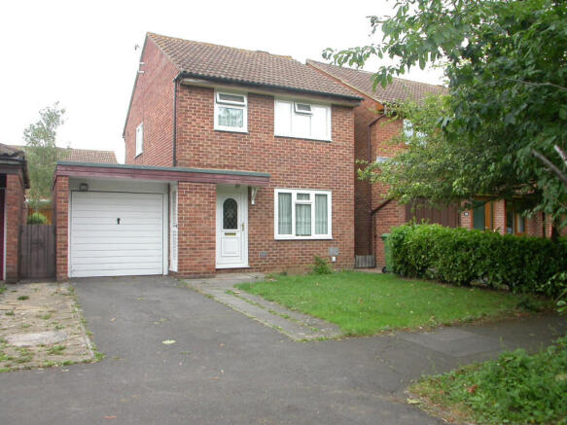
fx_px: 770
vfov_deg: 30.9
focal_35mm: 47
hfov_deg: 40.4
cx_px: 284
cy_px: 212
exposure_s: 1/98.9
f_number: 4
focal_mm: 9.8
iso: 100
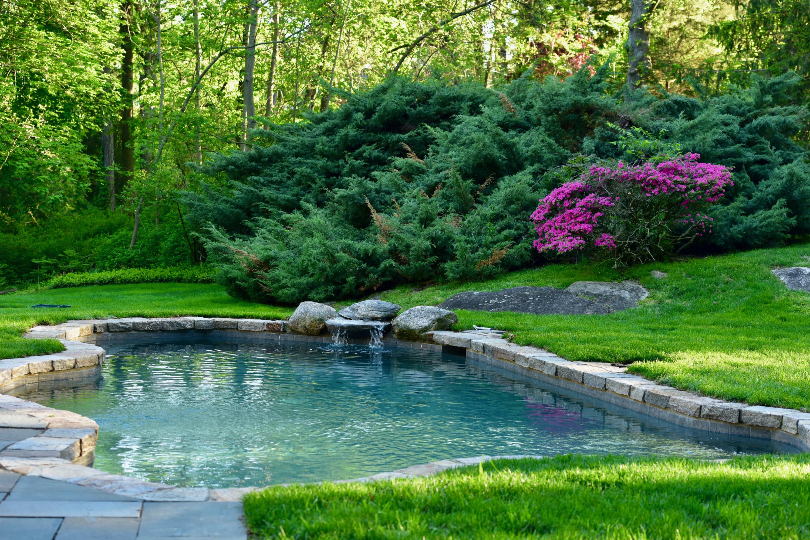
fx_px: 1575
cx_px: 405
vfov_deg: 19.5
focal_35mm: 70
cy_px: 270
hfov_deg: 28.8
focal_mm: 70
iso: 400
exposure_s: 1/100
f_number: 5.6
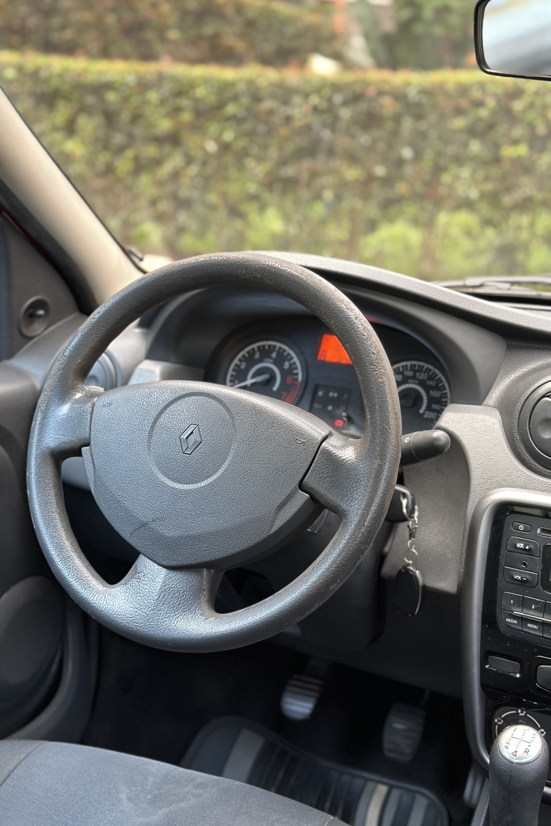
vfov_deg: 36.9
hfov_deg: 25.1
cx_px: 289
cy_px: 424
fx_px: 1240
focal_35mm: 54
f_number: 1.78
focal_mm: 6.86
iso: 125
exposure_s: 1/60
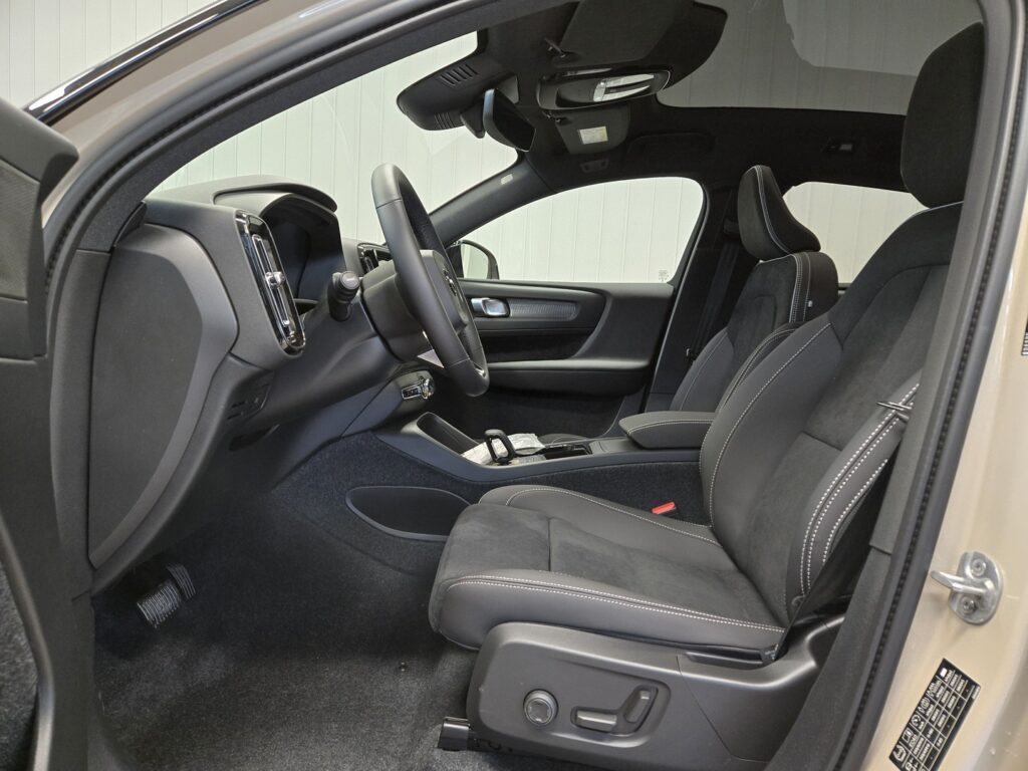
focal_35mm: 23
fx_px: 683
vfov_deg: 58.9
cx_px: 514
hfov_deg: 73.9
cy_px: 386
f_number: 1.8
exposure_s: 1/100
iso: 640
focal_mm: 5.4
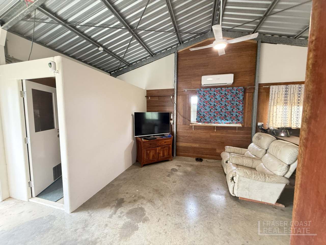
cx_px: 163
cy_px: 122
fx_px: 132
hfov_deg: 102.1
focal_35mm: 14
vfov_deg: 85.7
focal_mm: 2.22
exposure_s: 1/60
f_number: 2.2
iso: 500
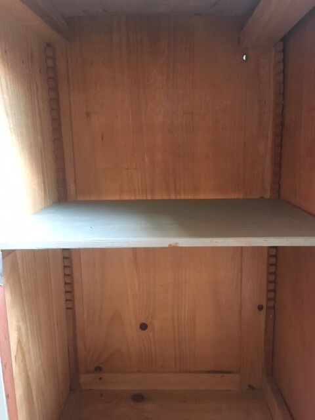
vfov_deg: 61.7
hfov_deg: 48.2
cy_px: 210
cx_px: 158
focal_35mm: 29
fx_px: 352
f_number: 2.2
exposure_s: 1/17
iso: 320
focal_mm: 4.15
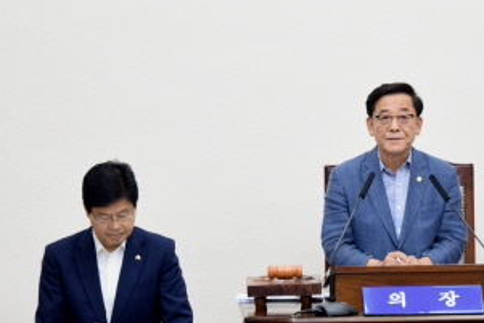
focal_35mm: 299
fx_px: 4022
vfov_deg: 4.6
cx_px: 399
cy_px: 58
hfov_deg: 6.9
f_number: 5.6
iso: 1000
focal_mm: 150
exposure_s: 1/50
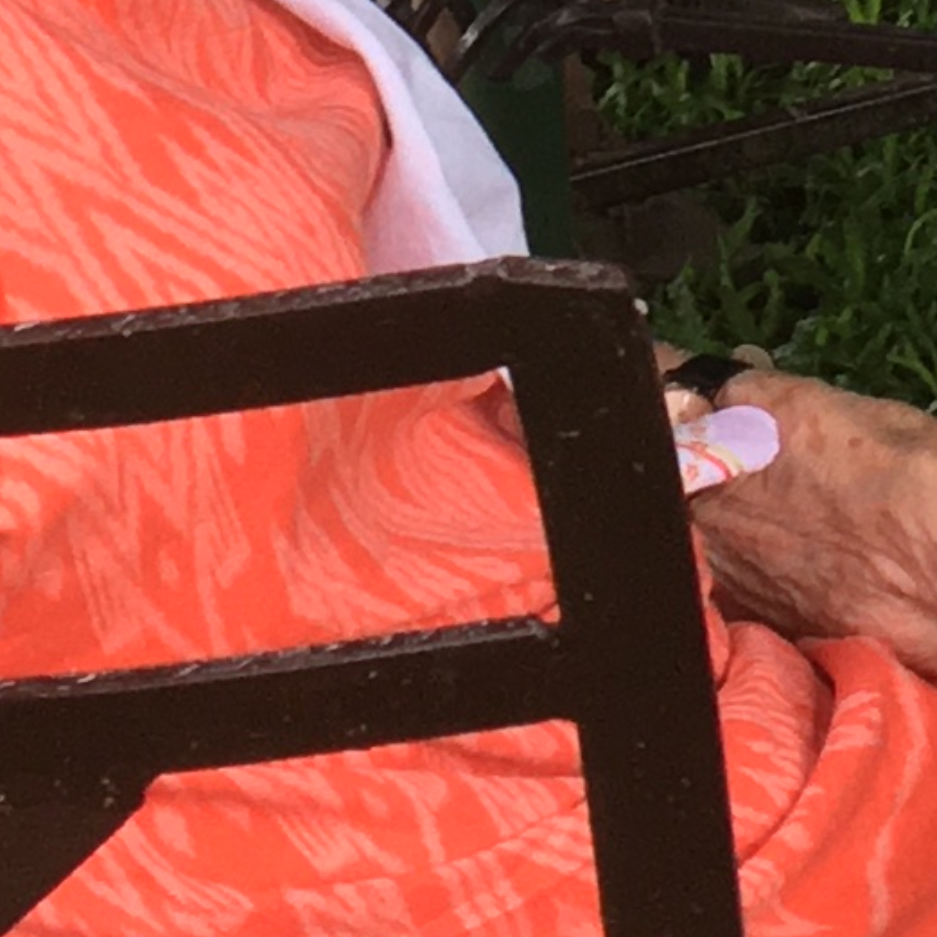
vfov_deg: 8.2
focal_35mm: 198
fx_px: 6064
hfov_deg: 8.7
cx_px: 1215
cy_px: -1292
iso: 40
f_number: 2.2
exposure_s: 1/100
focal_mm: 4.15
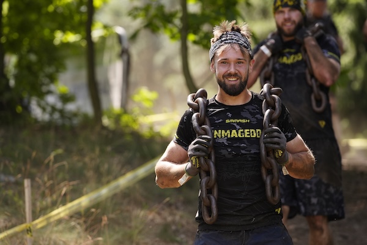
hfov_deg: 8.6
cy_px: 122
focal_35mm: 241
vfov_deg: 5.7
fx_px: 2454
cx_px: 184
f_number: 3.2
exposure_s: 1/1250
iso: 400
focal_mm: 160.5
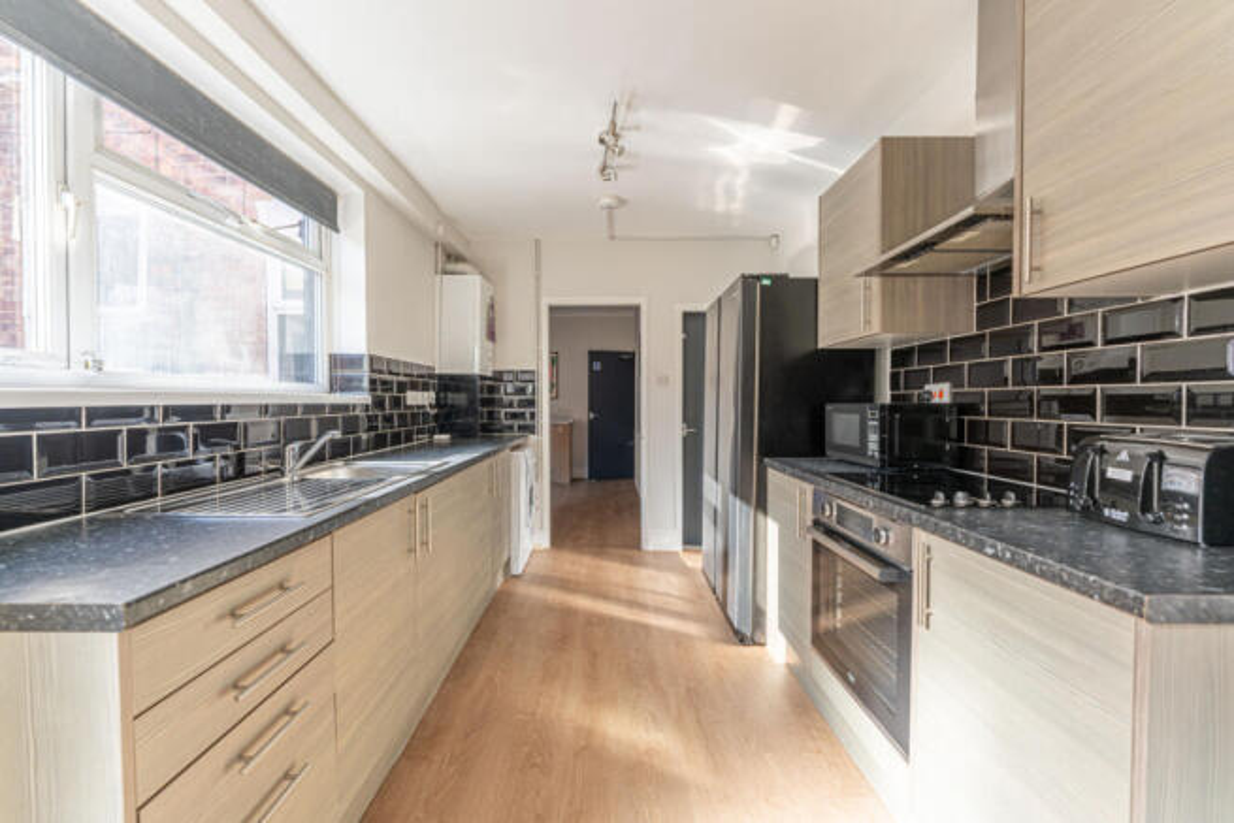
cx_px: 617
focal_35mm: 15
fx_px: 504
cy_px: 412
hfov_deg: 101.5
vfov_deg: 78.5
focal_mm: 14.7
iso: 100
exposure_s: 1/100
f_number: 5
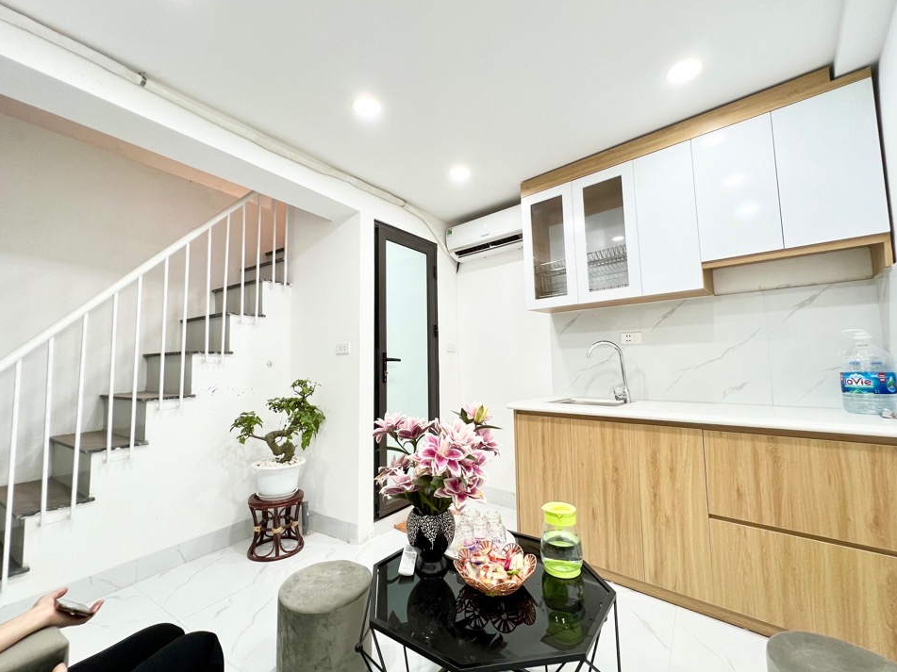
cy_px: 334
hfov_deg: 102.1
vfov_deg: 85.7
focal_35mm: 14
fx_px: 363
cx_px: 449
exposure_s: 1/50
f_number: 1.8
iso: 125
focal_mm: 1.57
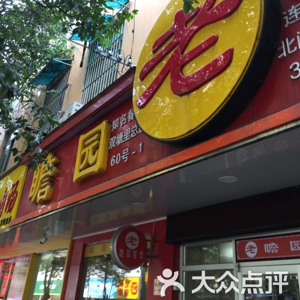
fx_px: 343
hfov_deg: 47.2
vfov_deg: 46.7
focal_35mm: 35
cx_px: 150
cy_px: 108
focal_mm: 4.15
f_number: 2.2
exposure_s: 1/50
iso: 25
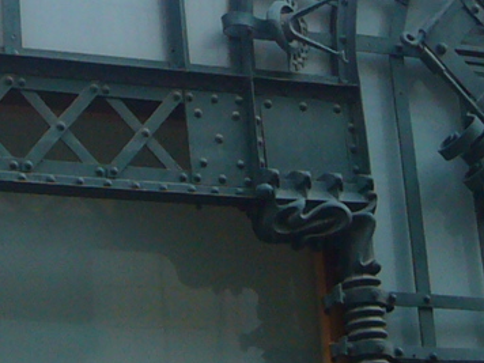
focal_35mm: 161
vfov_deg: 9.2
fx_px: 2251
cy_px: 22
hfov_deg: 12.2
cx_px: 92
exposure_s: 1/80
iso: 80
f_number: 2.8
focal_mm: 4.6
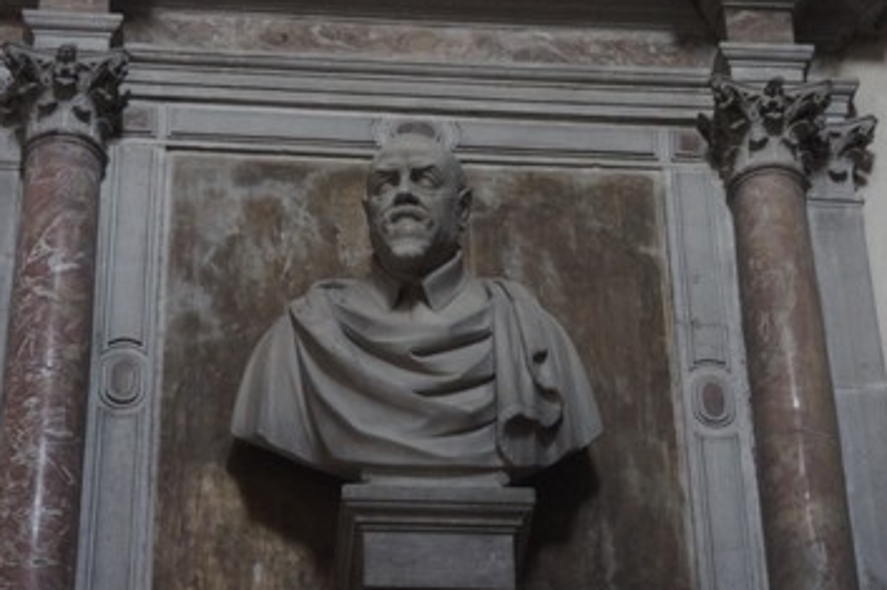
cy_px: 369
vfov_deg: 12.7
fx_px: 2651
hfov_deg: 19.0
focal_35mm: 108
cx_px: 427
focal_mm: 55
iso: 6400
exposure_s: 1/100
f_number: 5.6
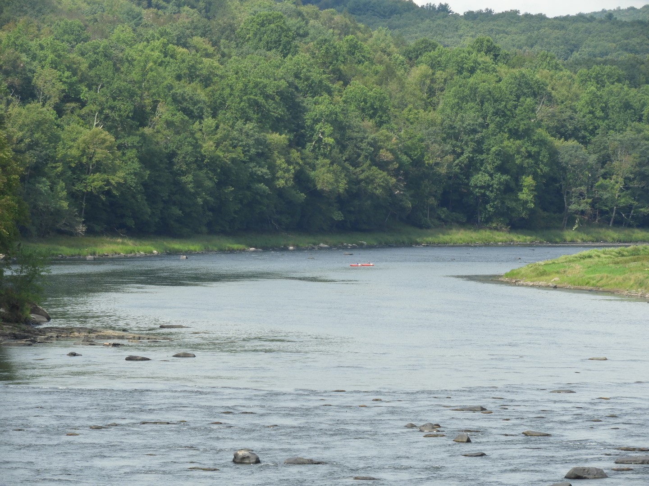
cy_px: 243
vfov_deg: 5.0
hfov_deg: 6.6
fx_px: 5625
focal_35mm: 300
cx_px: 324
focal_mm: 53.7
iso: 100
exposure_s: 1/250
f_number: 5.5
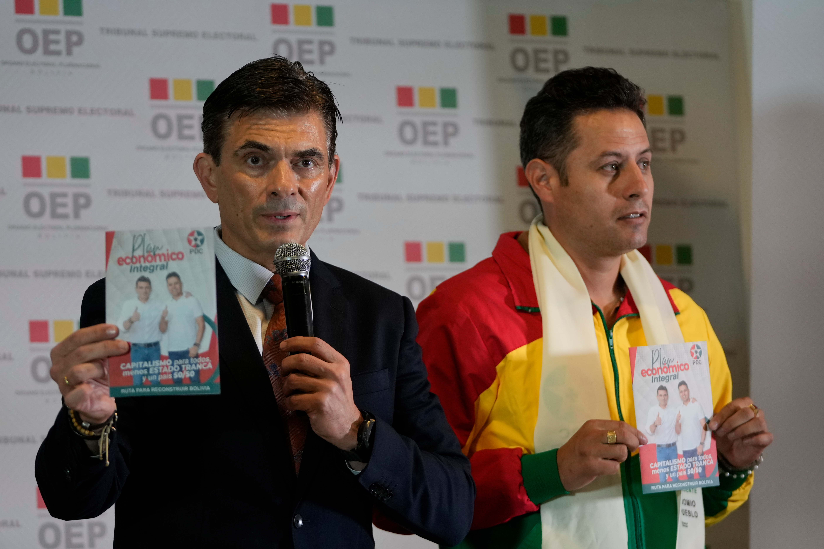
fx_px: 4074
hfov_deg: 11.5
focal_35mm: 178
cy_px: 274
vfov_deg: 7.7
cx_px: 412
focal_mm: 119
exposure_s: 1/250
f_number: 2.8
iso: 1000
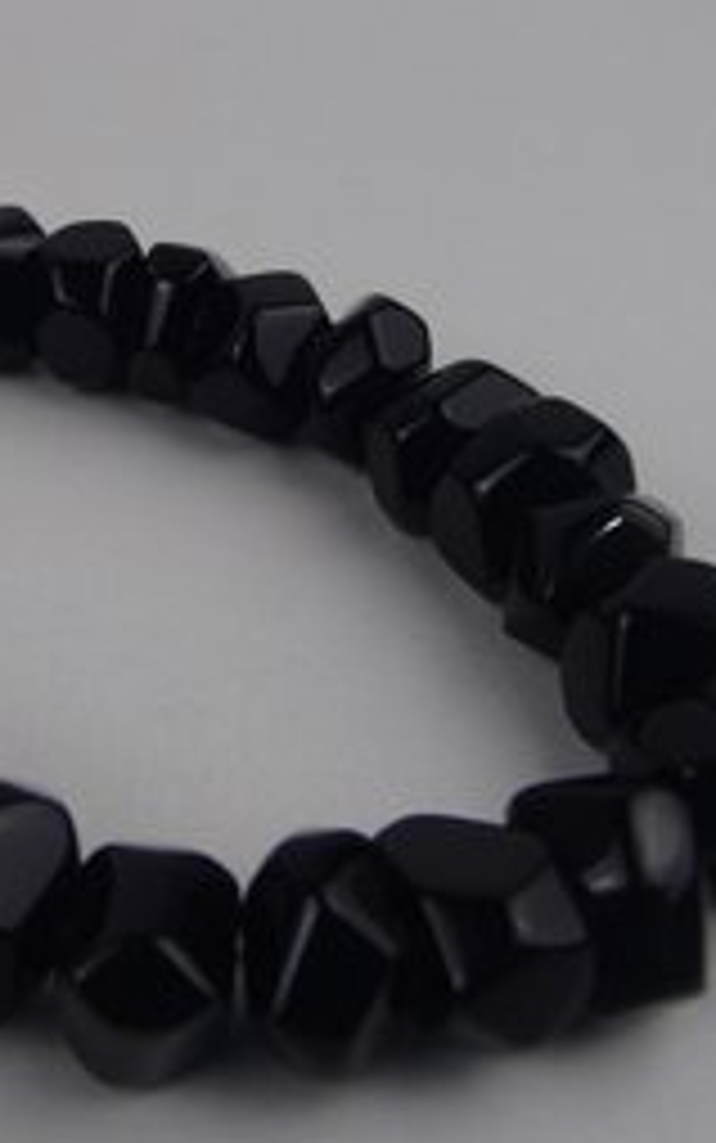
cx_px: 101
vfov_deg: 38.2
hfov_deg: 23.9
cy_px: 569
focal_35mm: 53
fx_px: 1653
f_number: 4.7
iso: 125
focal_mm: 6.64
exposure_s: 1/160
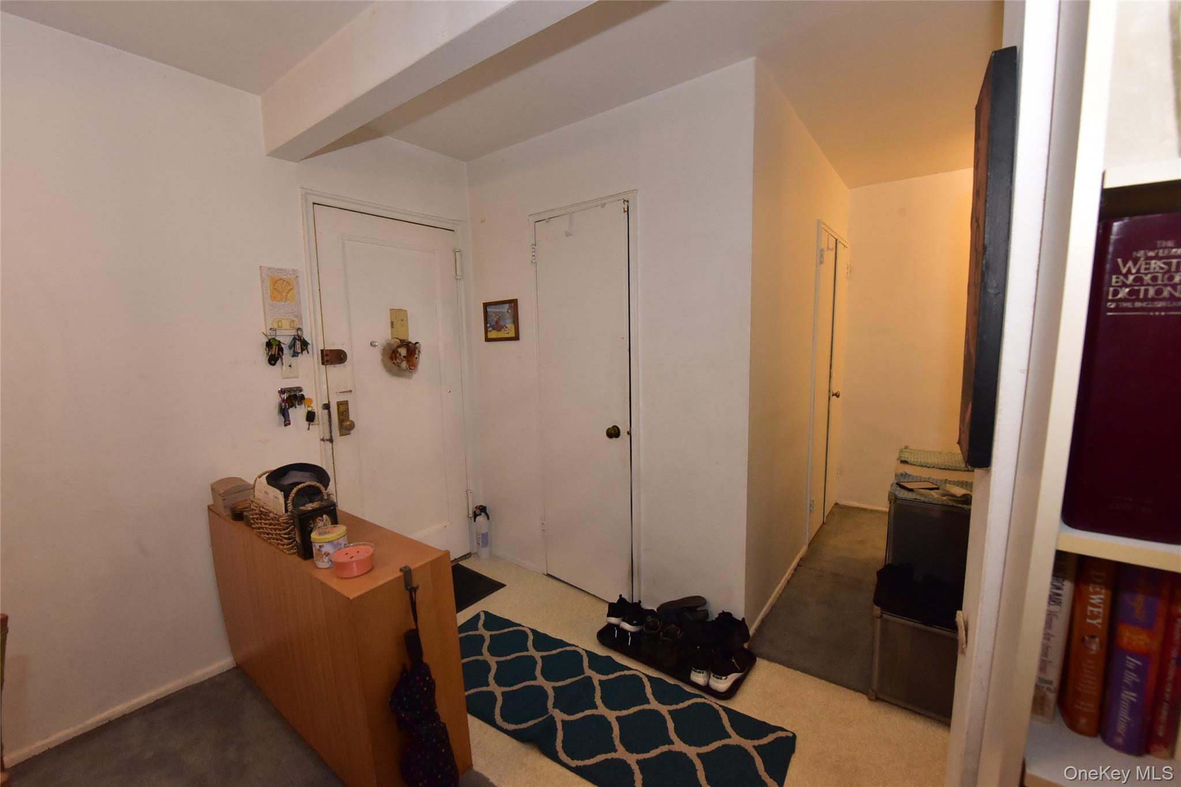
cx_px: 590
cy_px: 394
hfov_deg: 104.3
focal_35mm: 14
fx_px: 459
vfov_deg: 81.2
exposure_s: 1/60
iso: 3200
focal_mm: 14
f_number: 9
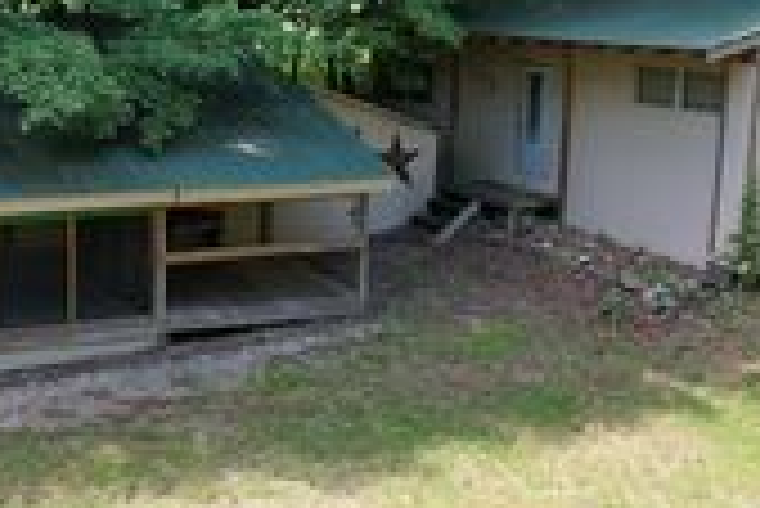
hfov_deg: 34.3
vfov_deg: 24.2
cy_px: 209
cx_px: 126
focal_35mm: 56
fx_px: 1183
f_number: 2.8
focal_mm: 8.38
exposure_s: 1/250
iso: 100
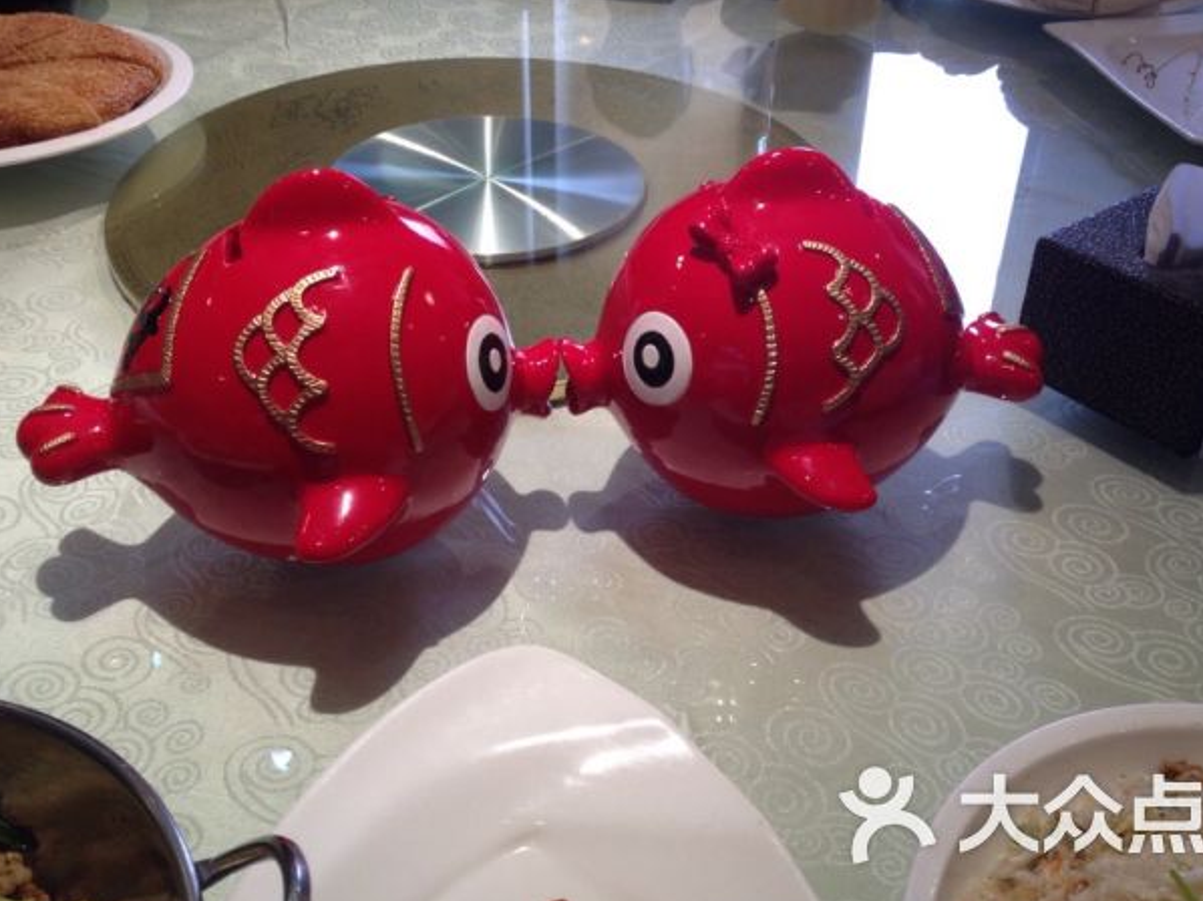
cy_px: 391
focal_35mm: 41
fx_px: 1424
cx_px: 640
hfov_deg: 45.8
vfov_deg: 35.1
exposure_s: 1/40
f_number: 2.4
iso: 64
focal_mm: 4.28
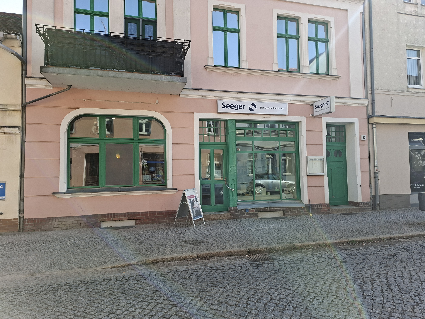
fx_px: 282
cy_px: 160
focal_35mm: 23
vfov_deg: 58.9
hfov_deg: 73.9
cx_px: 212
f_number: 1.8
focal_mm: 5.54
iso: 50
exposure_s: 1/467
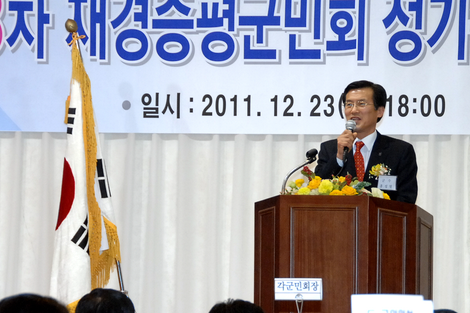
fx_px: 3133
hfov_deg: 8.6
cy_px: 204
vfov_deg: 5.7
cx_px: 363
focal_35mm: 240
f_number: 6.7
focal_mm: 90
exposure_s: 1/80
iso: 800
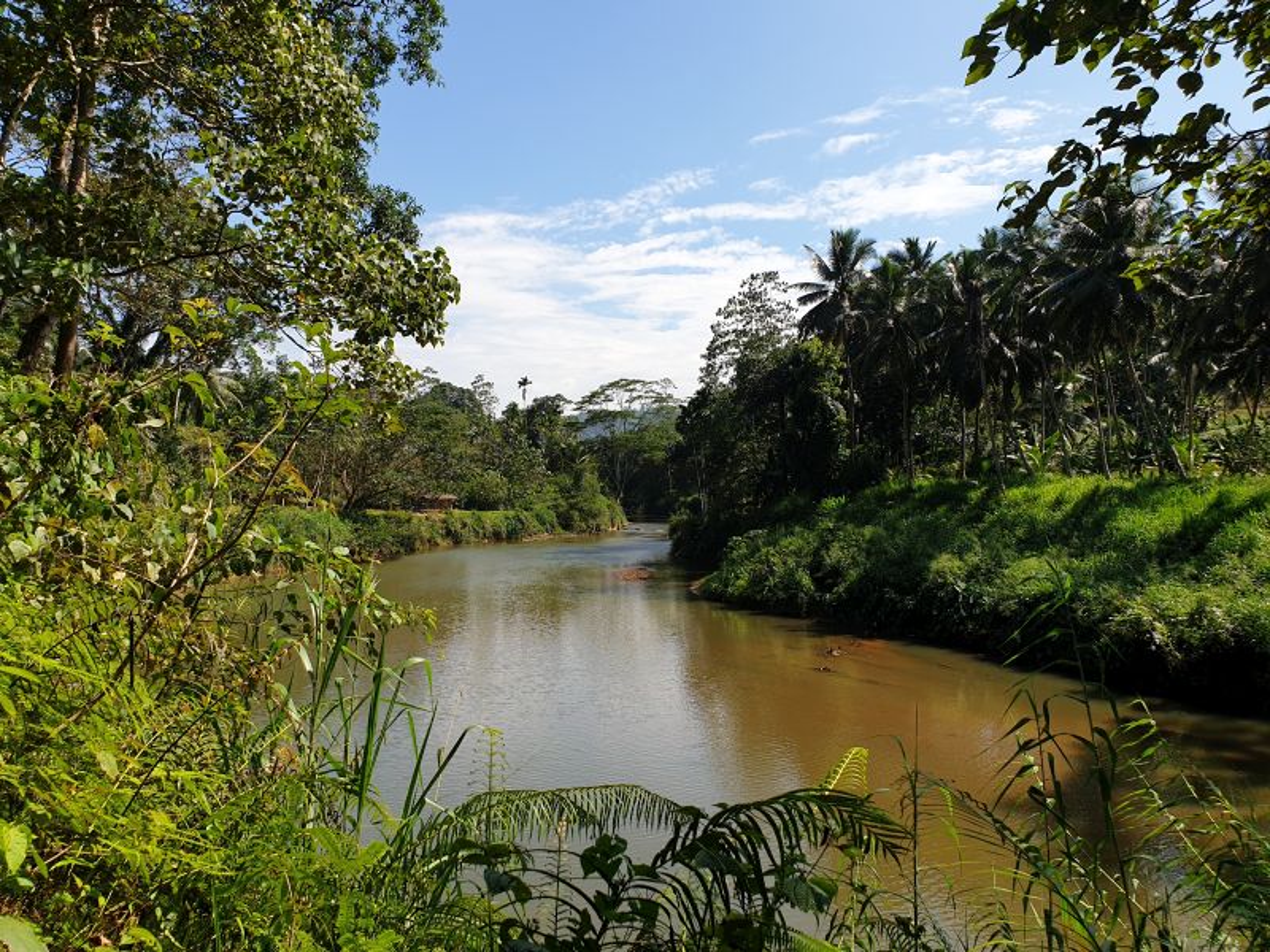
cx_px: 635
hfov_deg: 67.3
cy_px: 476
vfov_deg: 53.1
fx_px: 954
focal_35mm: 26
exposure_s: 1/1359
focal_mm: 4.3
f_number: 2.4
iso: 50
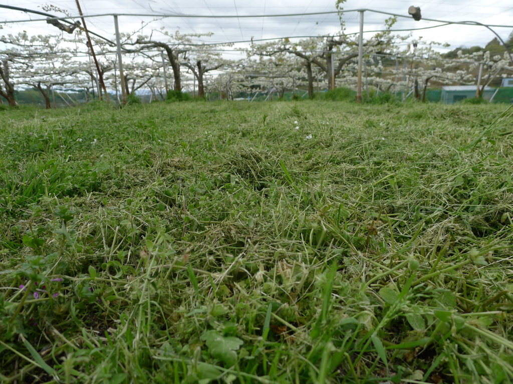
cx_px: 256
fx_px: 356
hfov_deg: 71.6
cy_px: 192
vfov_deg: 56.8
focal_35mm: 24
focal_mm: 5.1
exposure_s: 1/400
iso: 80
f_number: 2.8
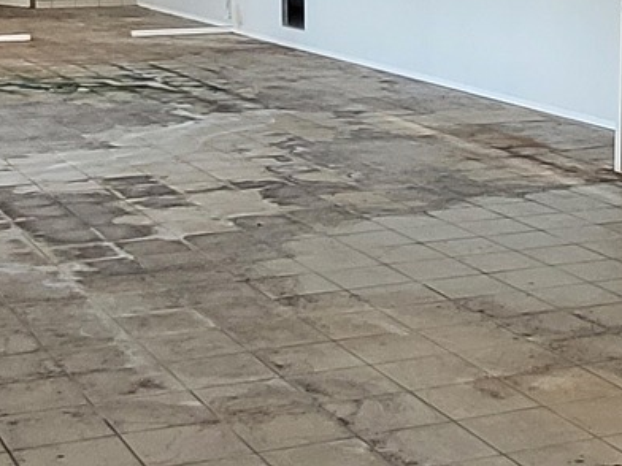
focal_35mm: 85
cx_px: 449
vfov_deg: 17.2
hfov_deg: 22.8
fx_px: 1527
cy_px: 62
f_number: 2.2
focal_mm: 1.74
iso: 200
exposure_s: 1/50
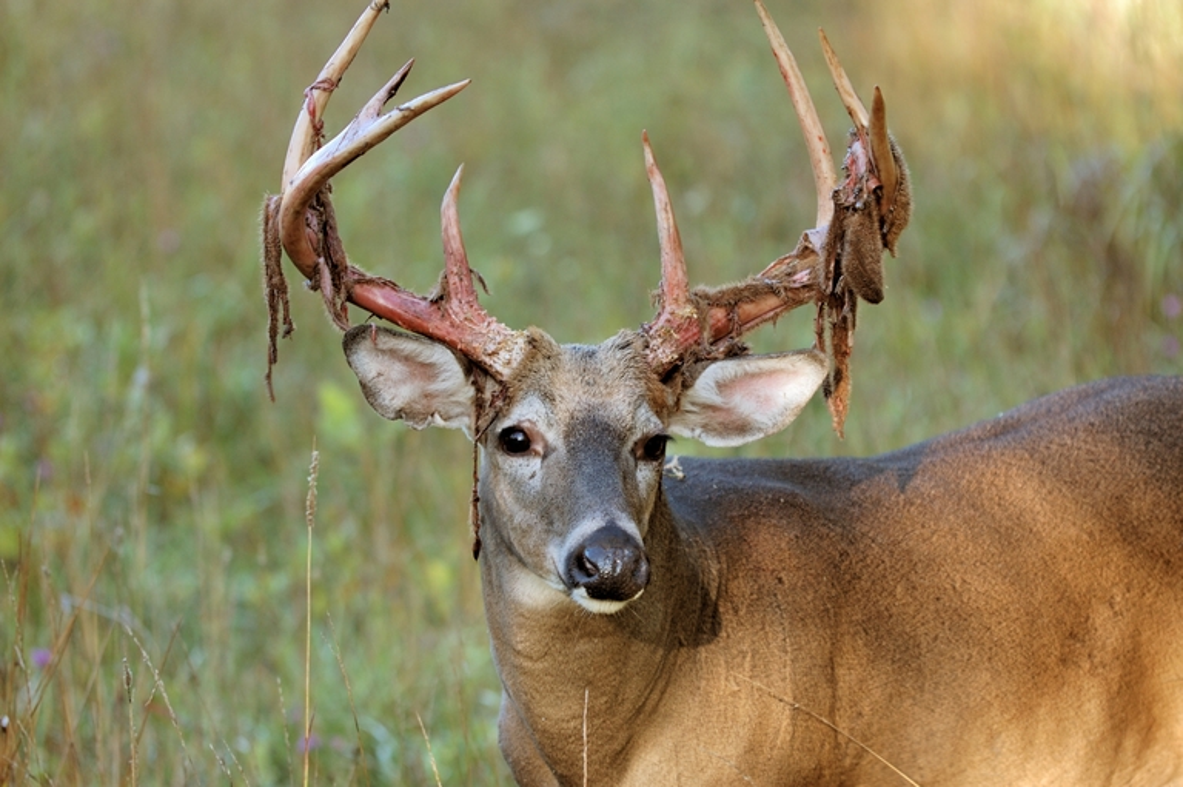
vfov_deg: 4.6
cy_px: 394
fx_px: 9852
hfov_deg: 6.9
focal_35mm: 300
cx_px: 592
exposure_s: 1/100
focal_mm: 200
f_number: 4.5
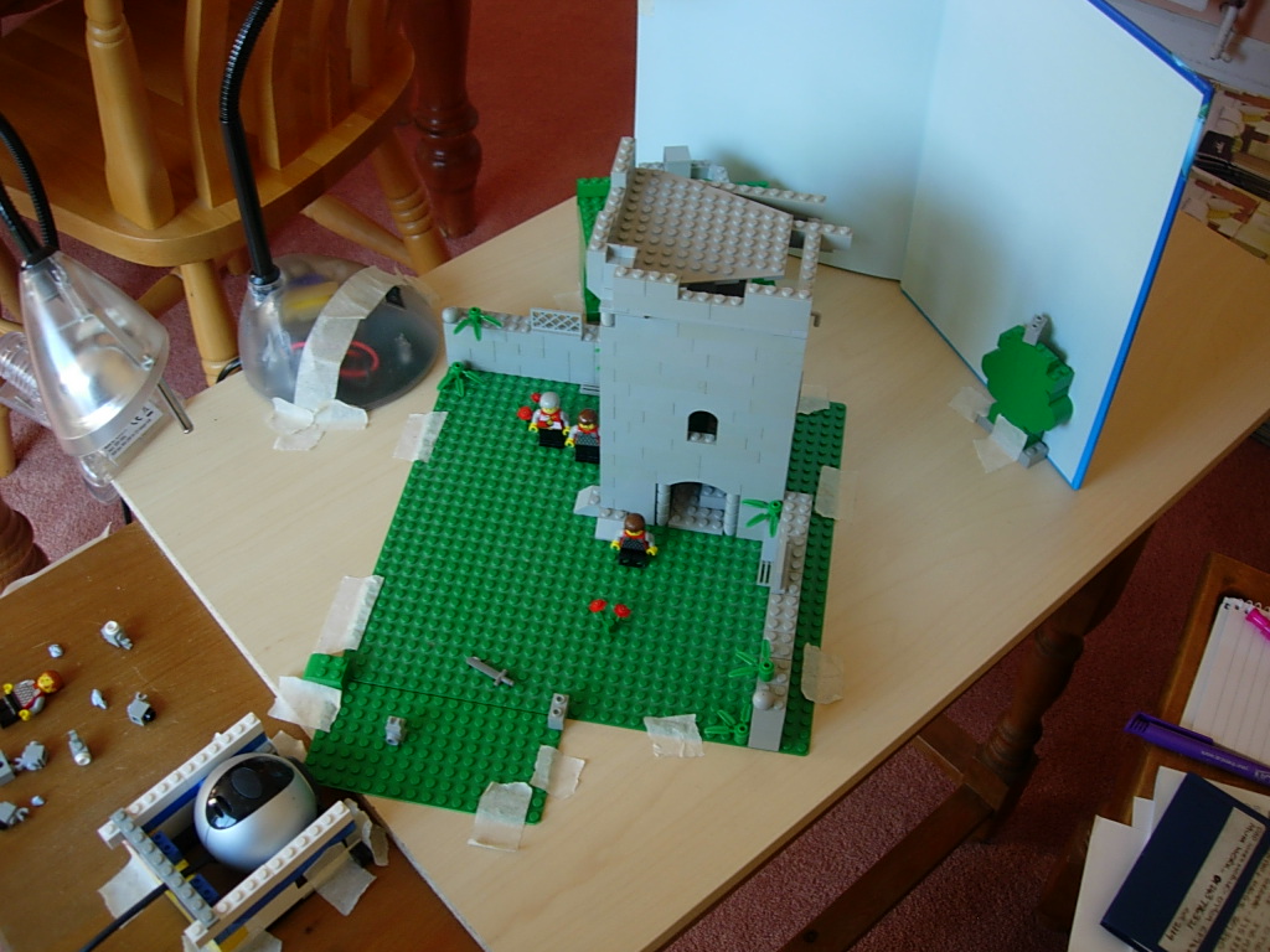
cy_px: 476
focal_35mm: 38
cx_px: 635
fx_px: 1394
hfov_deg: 49.0
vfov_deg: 37.7
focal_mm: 7.8
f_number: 2.8
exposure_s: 1/39.1
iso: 64
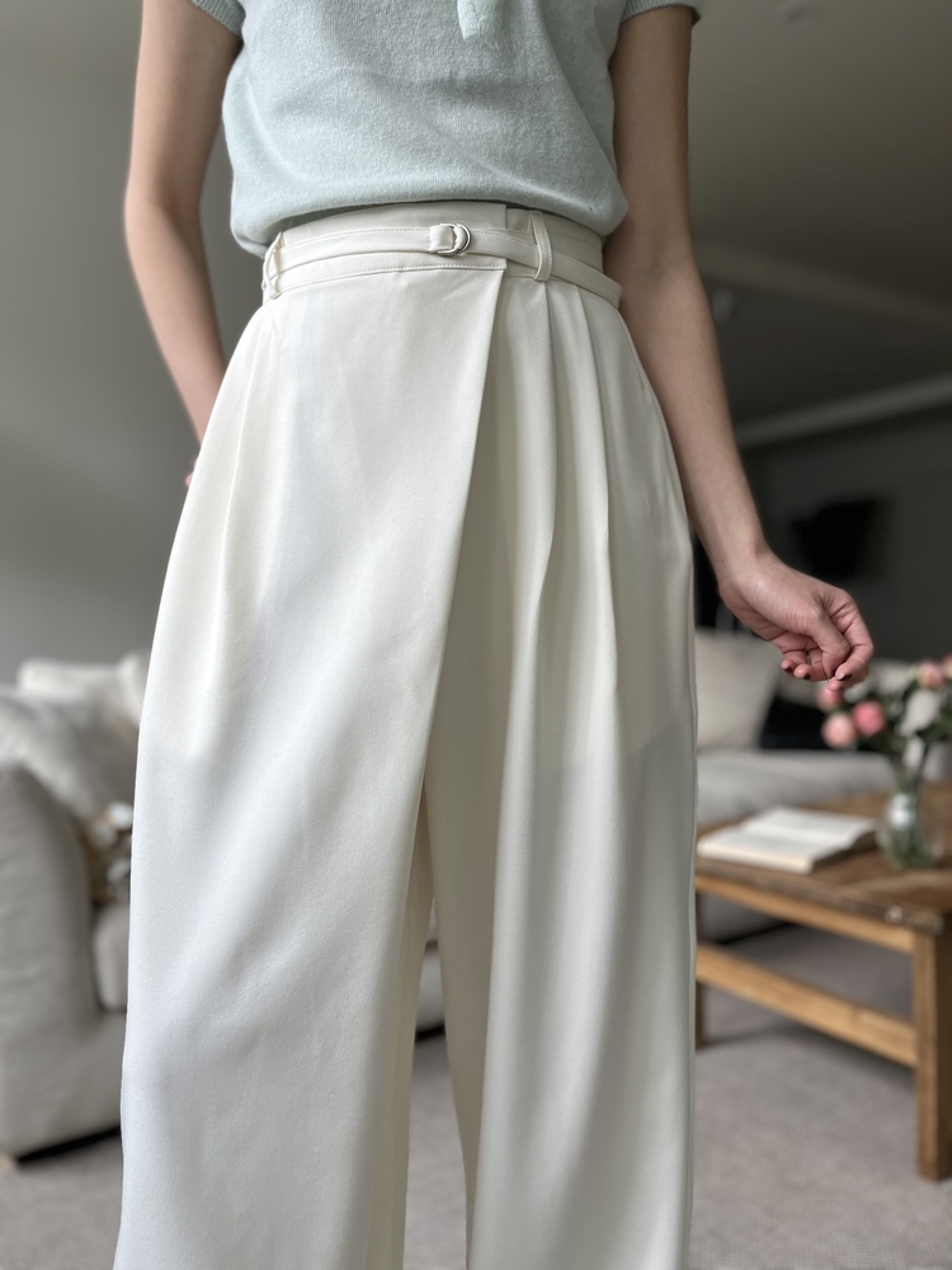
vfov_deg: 67.3
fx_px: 953
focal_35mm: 26
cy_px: 635
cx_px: 476
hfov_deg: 53.1
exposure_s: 1/456
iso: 50
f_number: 1.6
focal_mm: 5.1
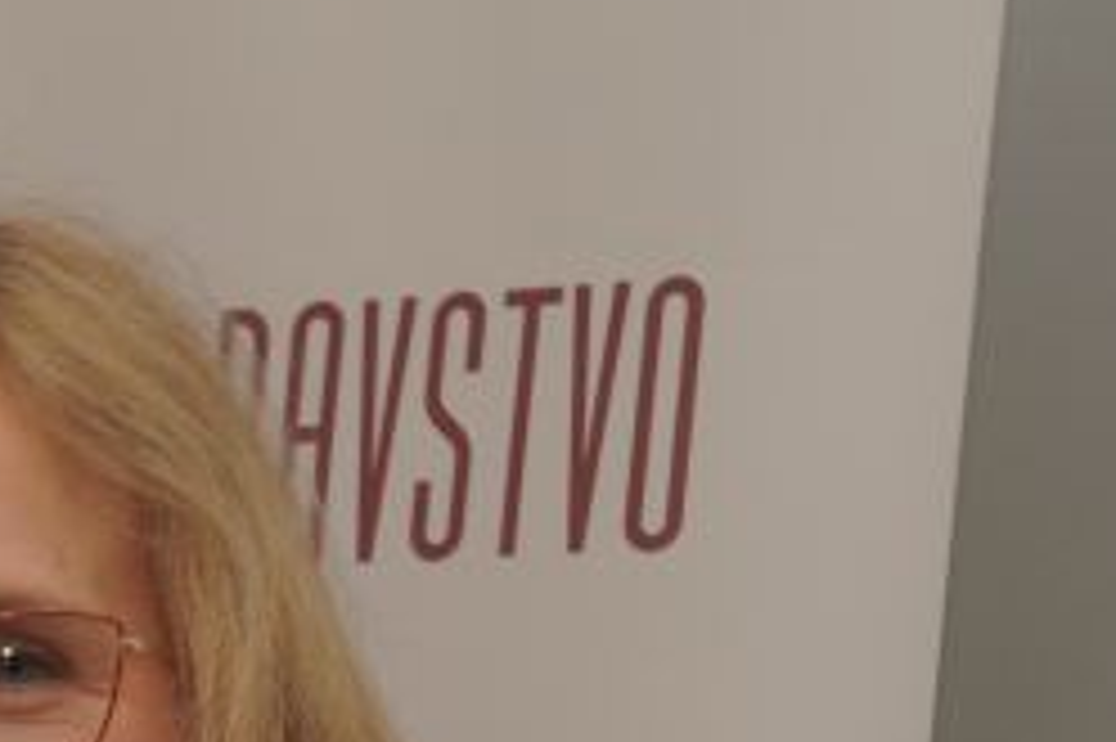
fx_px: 8476
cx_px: -1672
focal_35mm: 274
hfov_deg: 7.0
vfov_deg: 4.9
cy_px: 1794
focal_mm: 30.4
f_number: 4
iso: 100
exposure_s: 1/200
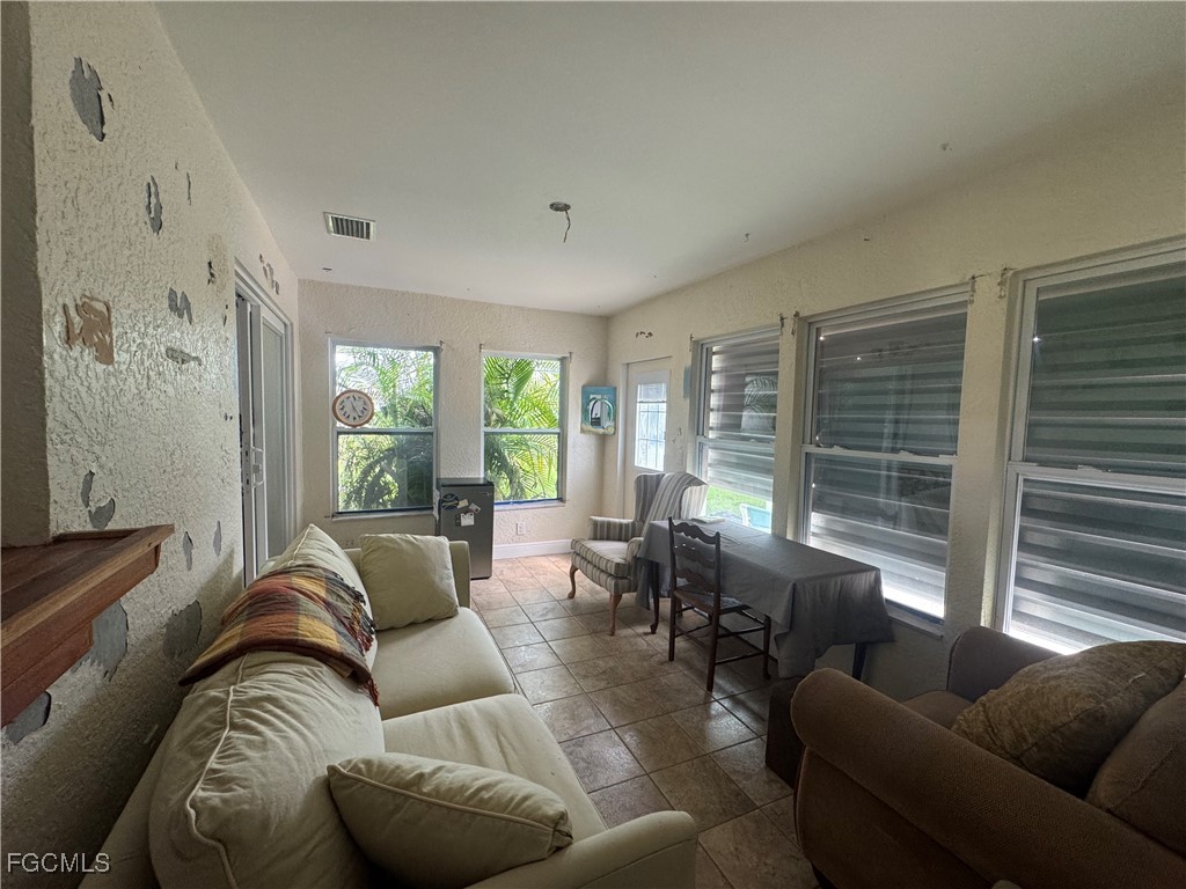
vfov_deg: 85.7
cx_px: 593
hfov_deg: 102.1
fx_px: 480
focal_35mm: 14
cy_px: 444
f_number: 2.2
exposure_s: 1/99
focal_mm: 2.22
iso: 250
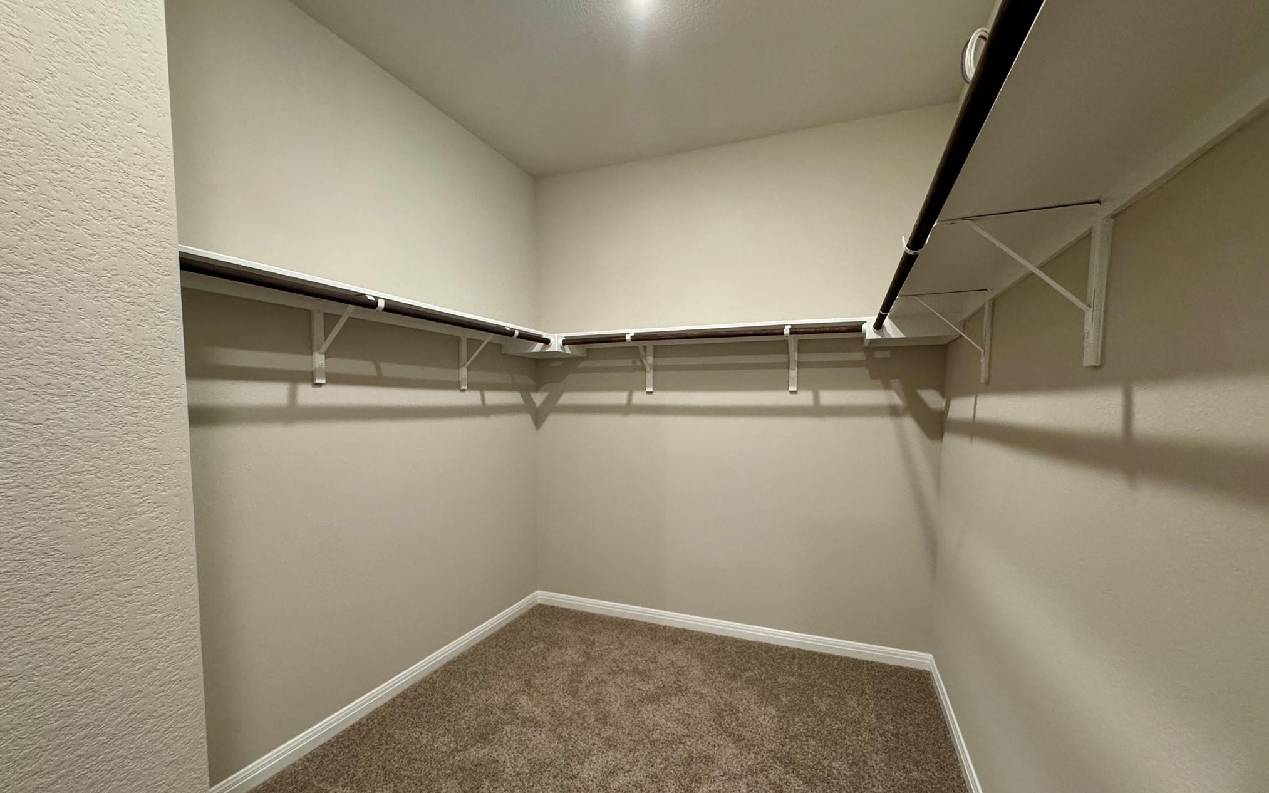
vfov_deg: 74.6
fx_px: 519
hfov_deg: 101.5
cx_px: 631
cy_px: 438
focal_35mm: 15
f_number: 2.2
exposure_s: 1/60
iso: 320
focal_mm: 2.22
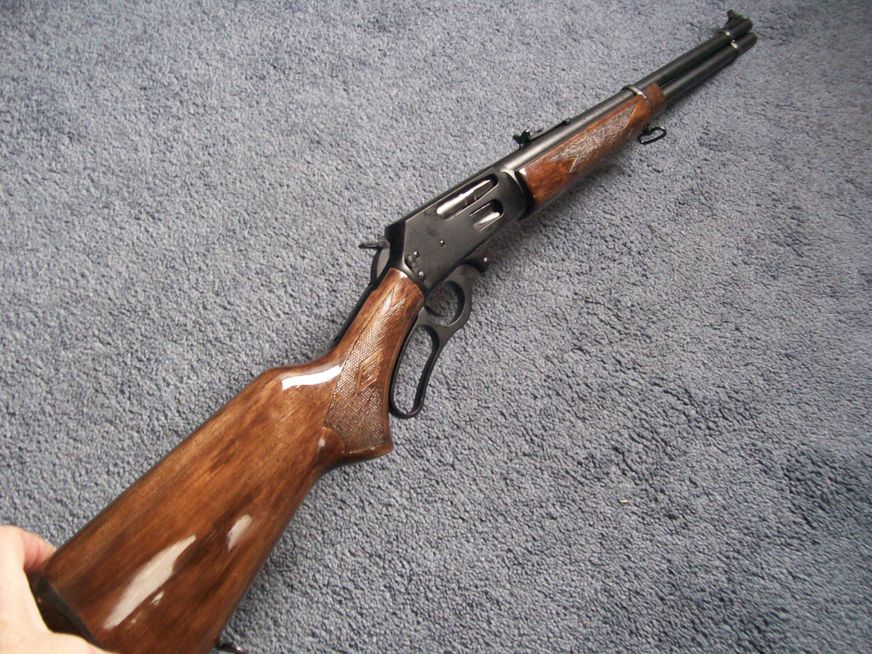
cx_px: 436
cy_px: 327
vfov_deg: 39.6
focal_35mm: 36
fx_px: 907
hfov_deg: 51.4
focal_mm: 6
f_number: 2.7
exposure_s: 1/25.2
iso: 160
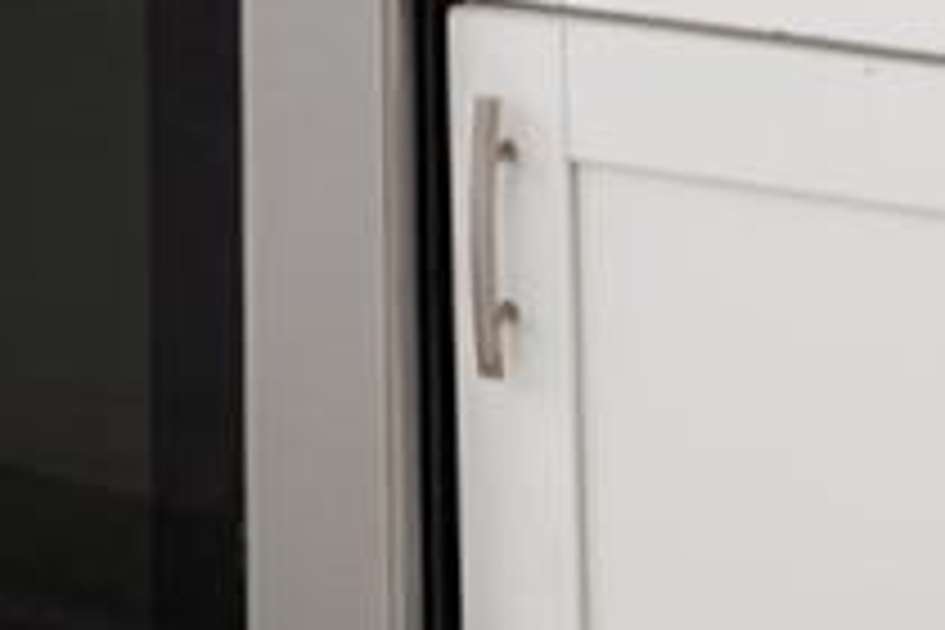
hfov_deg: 7.7
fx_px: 7008
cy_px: -1179
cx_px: 216
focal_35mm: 267
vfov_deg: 4.9
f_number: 2.8
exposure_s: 1/250
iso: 64
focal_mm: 35
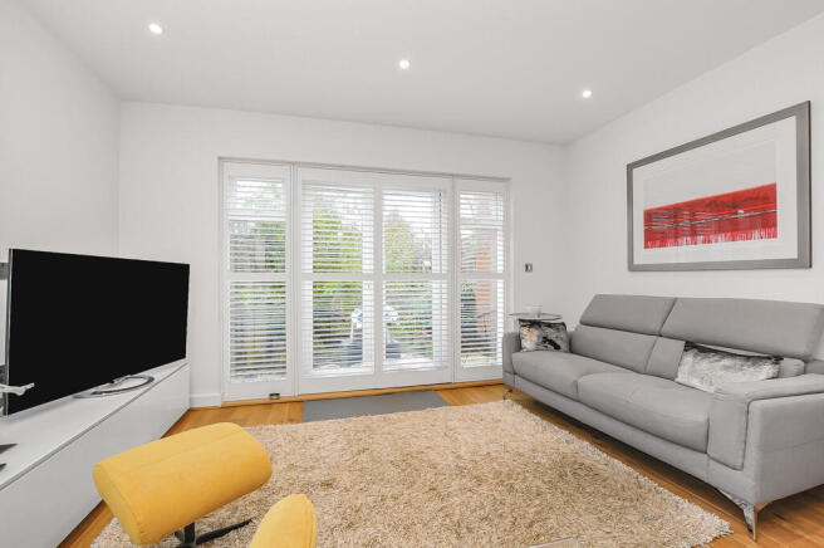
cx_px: 412
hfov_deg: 100.4
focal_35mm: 15
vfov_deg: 77.2
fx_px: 343
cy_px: 274
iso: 320
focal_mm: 10
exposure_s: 1/6
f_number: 11
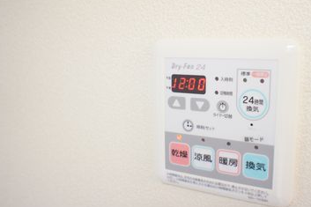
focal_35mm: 34
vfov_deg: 38.8
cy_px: 98
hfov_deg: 54.4
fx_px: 294
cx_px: 213
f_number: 2.8
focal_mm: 16
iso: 640
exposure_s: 1/30
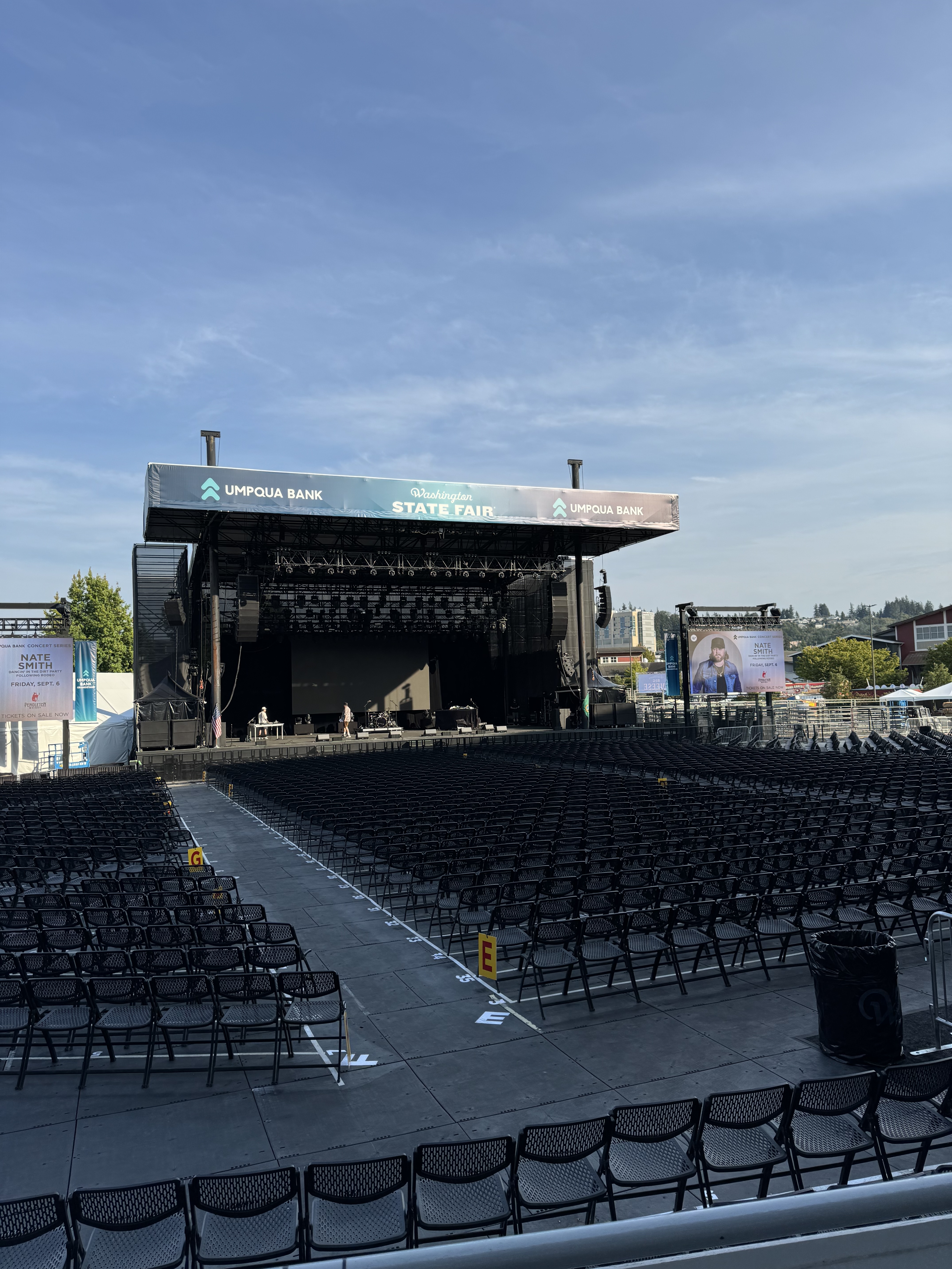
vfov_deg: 71.6
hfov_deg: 56.8
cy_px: 634
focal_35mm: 24
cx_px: 476
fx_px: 880
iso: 80
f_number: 1.78
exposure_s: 1/3096
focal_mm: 6.76
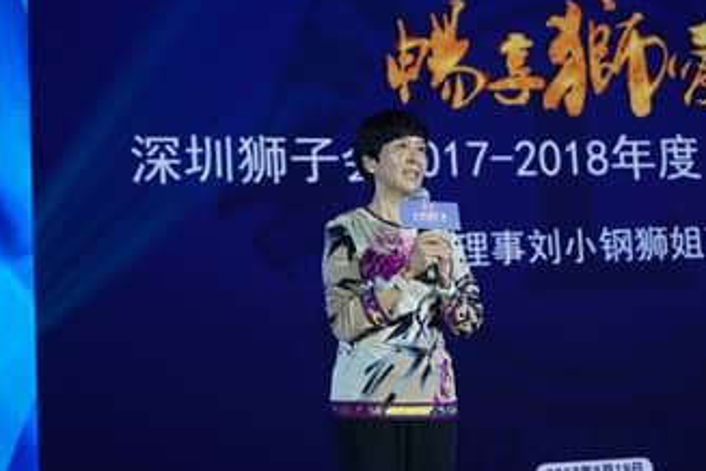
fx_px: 1510
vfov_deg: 17.7
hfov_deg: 26.3
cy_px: 197
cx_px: 408
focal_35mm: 77
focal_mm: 63
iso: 160
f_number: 4
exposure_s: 1/80
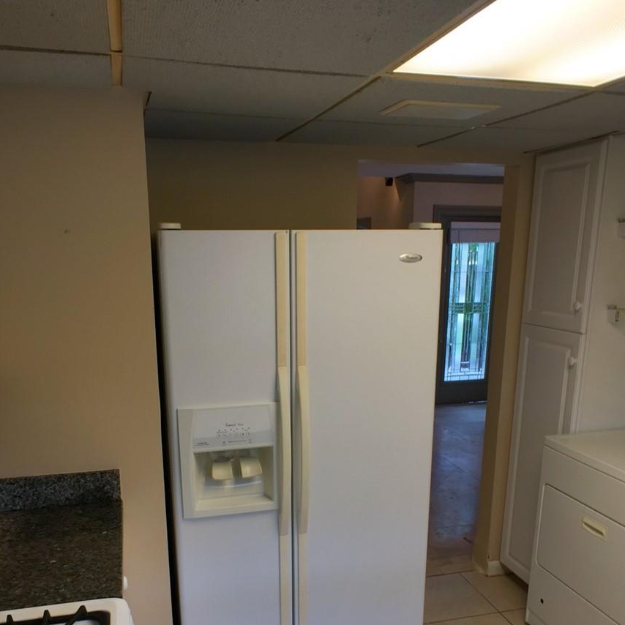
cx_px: 303
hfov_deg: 35.4
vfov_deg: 34.9
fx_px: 981
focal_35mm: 48
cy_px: 427
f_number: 2.2
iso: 40
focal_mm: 4.15
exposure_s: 1/60
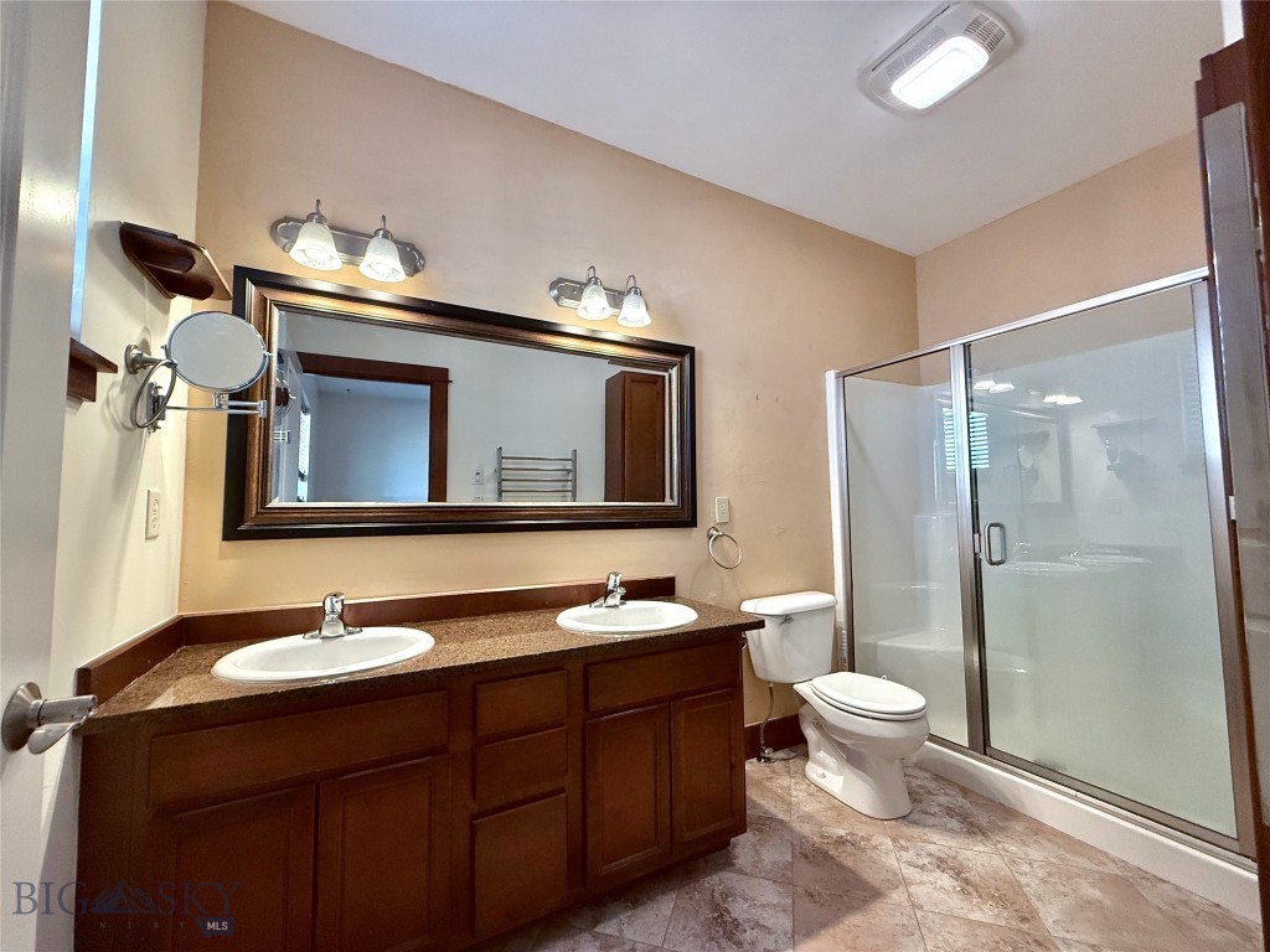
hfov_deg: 102.1
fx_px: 514
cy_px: 476
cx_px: 635
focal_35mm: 14
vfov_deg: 85.7
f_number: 2.2
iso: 500
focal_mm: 2.22
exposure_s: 1/120
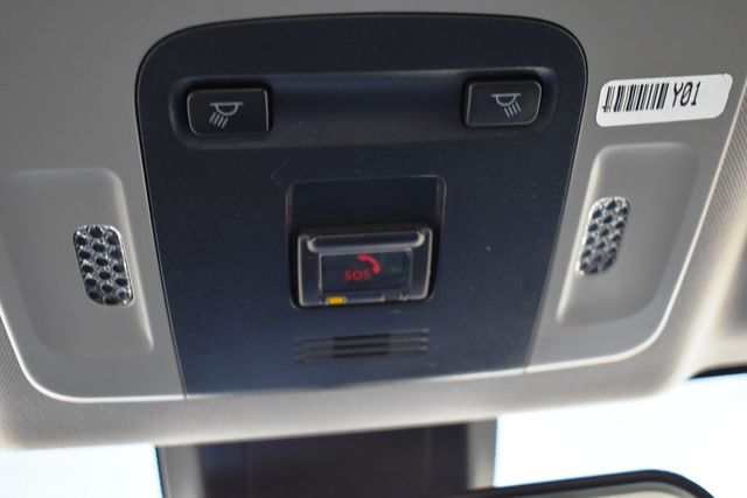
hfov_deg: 49.5
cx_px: 374
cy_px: 249
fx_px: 809
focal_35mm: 39
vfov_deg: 34.2
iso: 800
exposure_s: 1/160
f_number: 4
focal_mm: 26
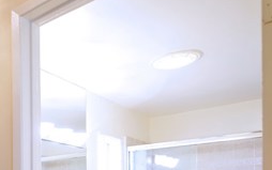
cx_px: -17
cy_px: 203
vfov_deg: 27.6
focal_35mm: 41
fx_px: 304
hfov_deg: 40.3
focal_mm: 16
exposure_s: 1/30
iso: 320
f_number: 2.8
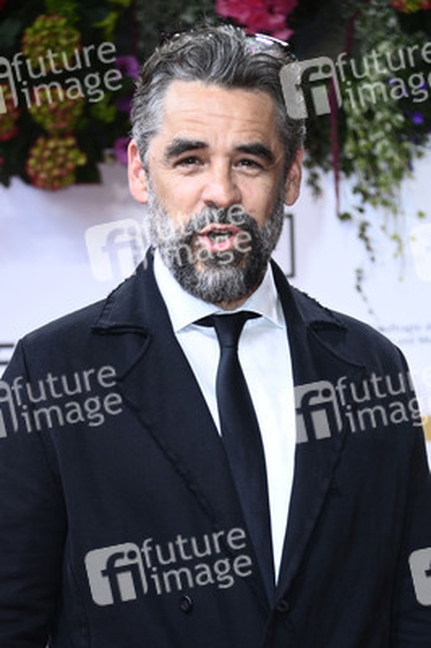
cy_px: 324
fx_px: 2195
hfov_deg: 11.2
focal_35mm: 122
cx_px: 216
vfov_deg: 16.8
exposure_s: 1/200
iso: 800
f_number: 5.6
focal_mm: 122
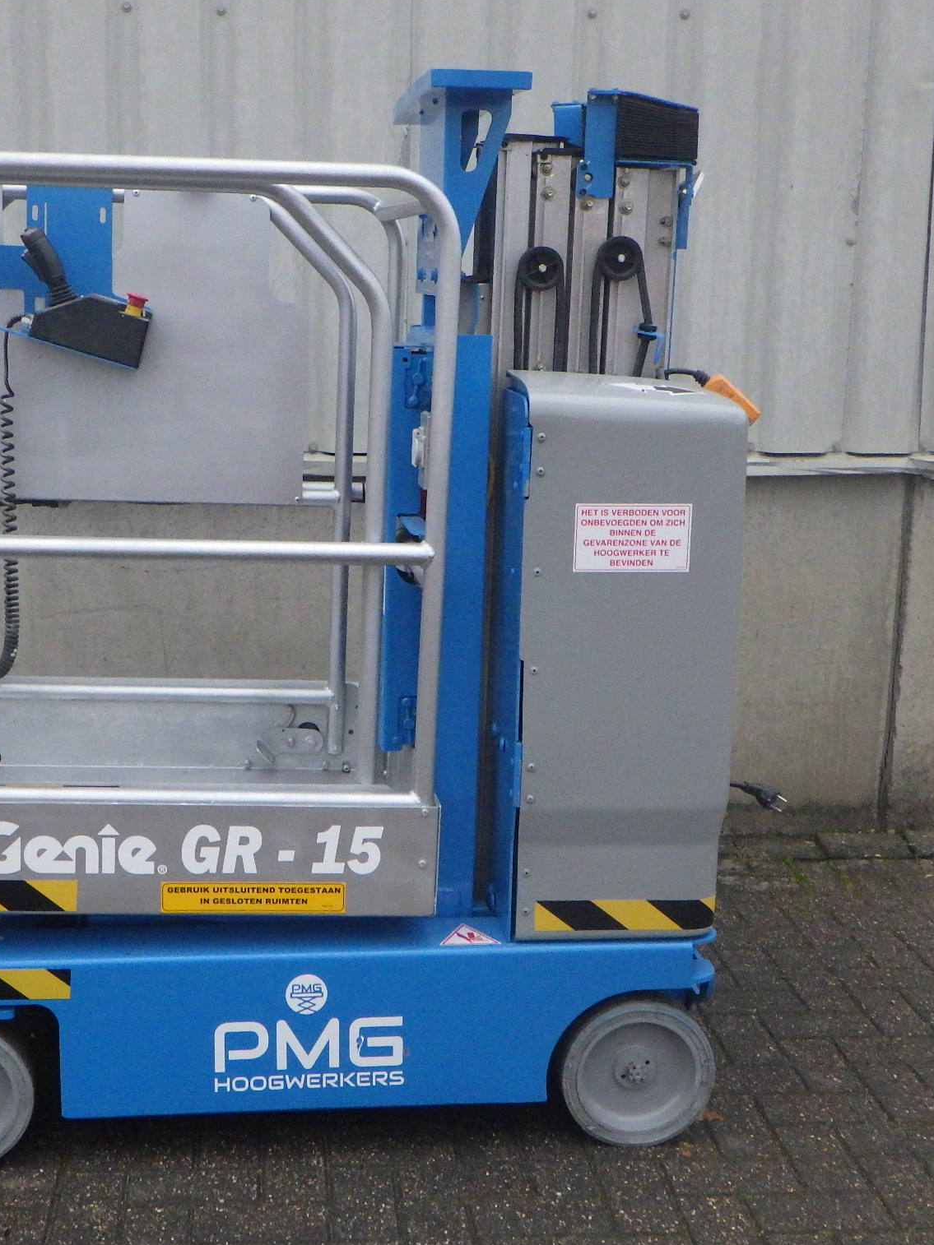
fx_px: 1655
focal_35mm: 46
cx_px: 309
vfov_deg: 41.2
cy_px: 622
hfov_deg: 31.3
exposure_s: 1/50
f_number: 3.8
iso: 1000
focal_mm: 6.1
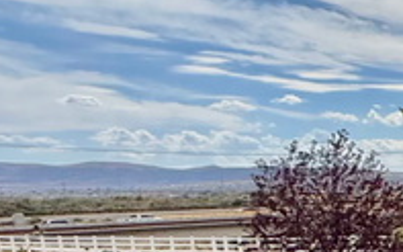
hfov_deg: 14.1
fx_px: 845
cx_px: 1029
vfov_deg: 16.5
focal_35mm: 77
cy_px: 266
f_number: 2.2
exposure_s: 1/2611
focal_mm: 2.22
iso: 50
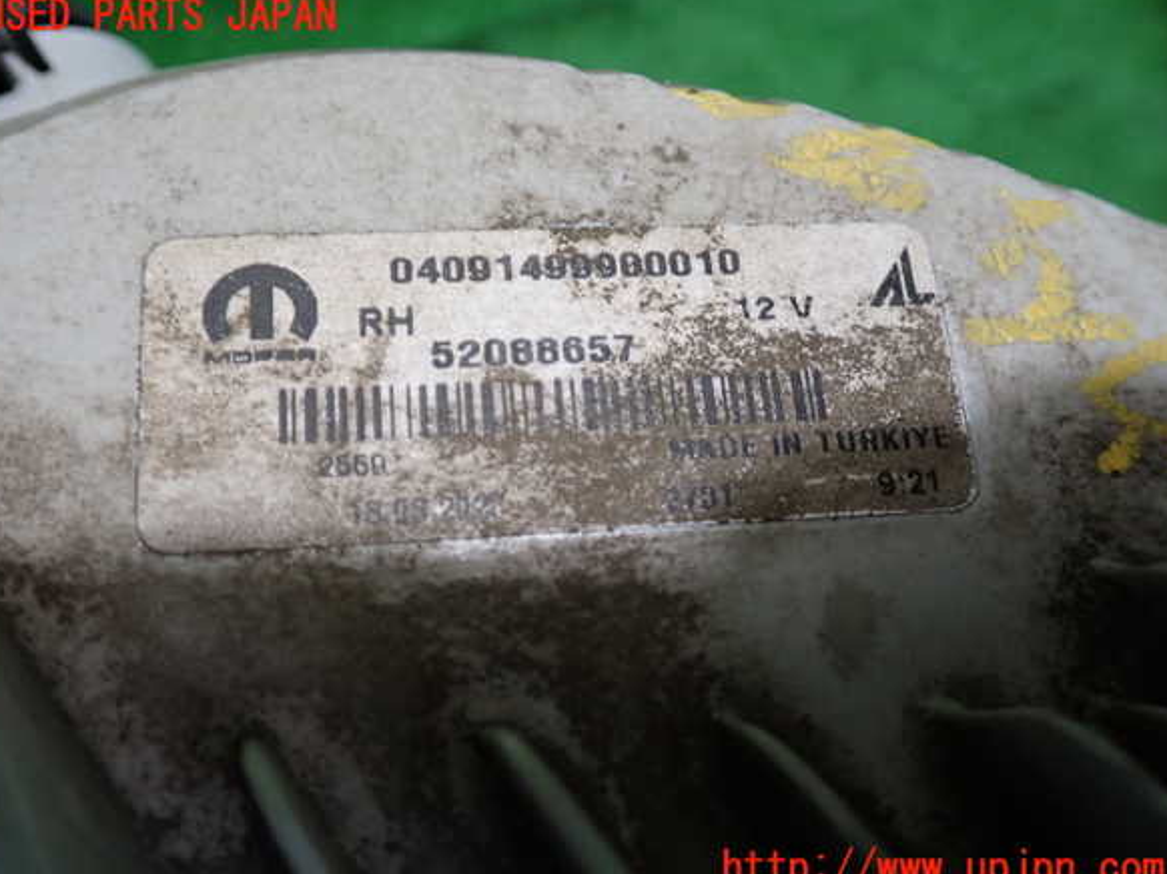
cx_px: 573
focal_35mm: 33
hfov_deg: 55.4
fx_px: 1112
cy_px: 443
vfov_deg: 42.9
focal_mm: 5.79
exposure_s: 1/30
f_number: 2.4
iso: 250
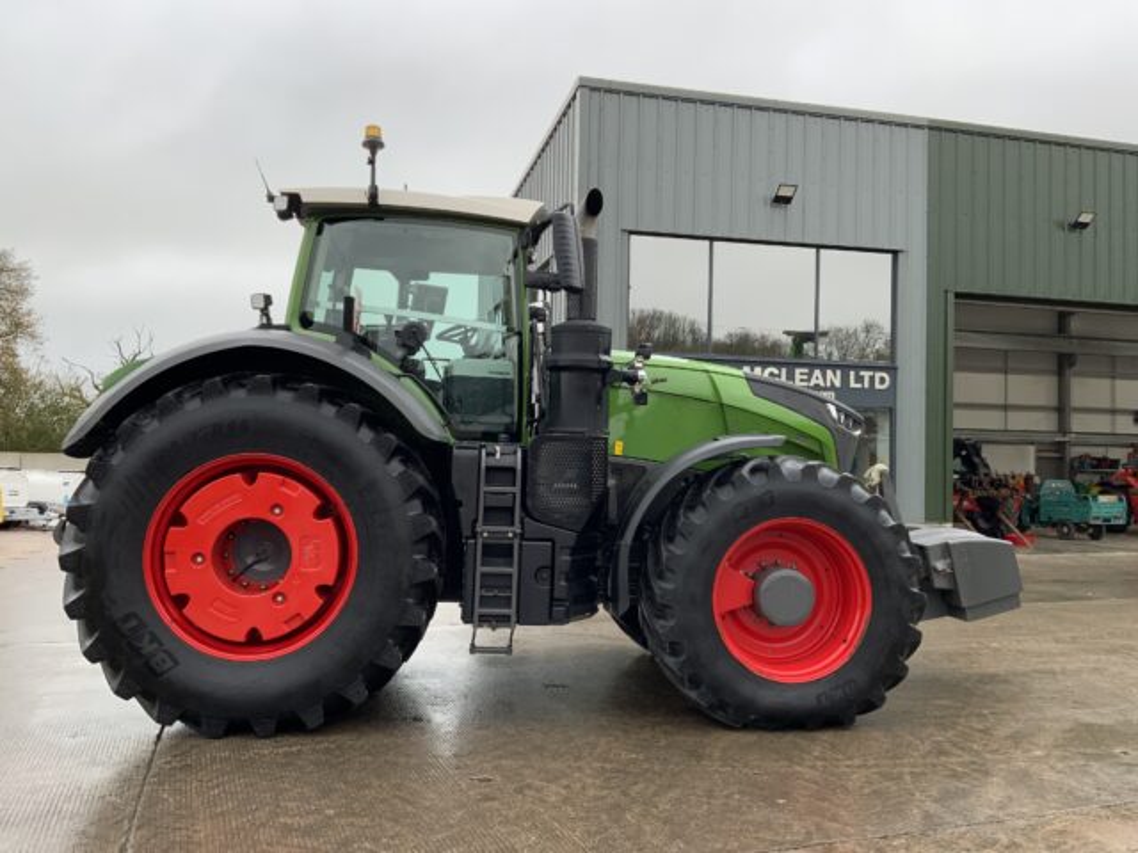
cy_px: 426
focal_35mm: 29
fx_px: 953
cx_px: 569
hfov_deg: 61.7
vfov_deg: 48.2
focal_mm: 3
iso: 16
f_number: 1.8
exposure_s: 1/191
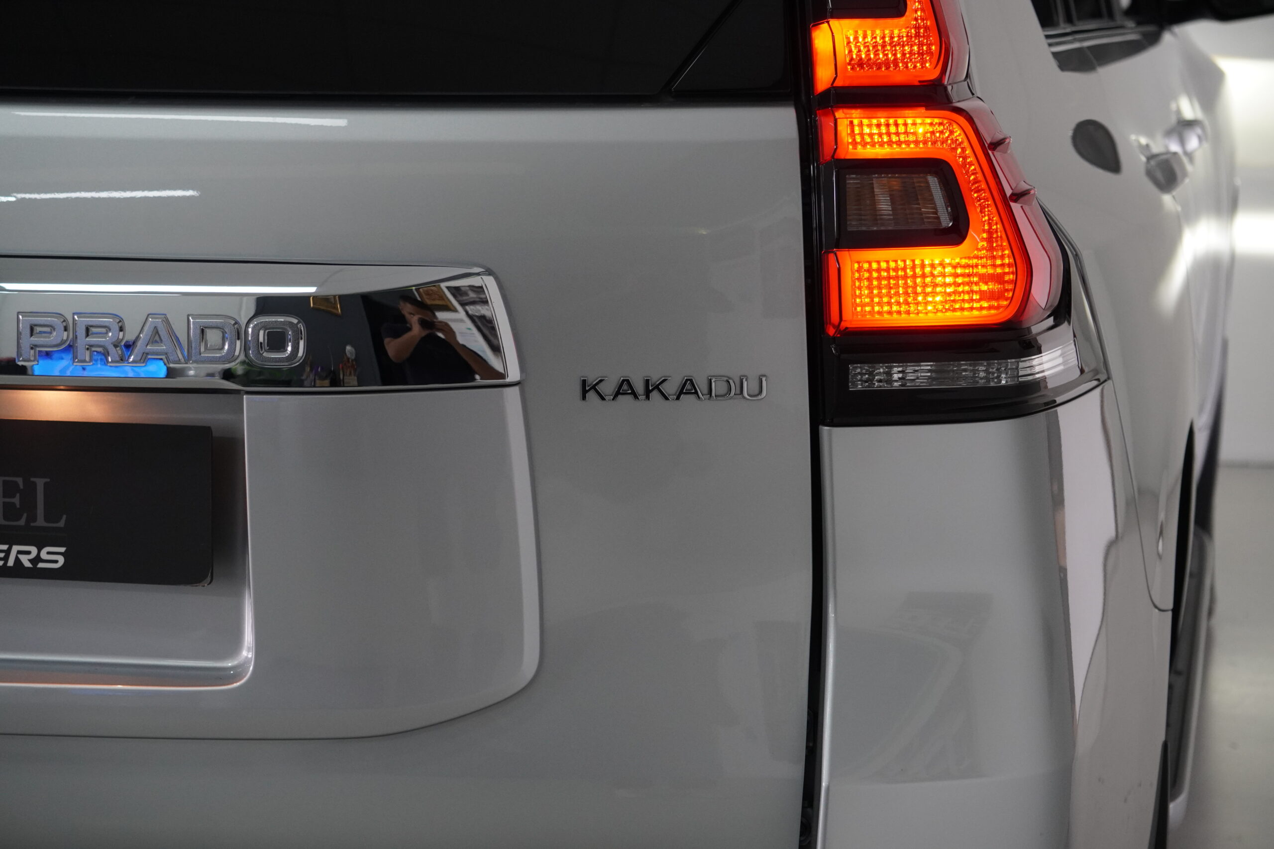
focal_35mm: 82
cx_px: 637
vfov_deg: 16.6
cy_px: 424
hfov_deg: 24.6
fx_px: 2920
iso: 1250
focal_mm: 55
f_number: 5.6
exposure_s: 1/125
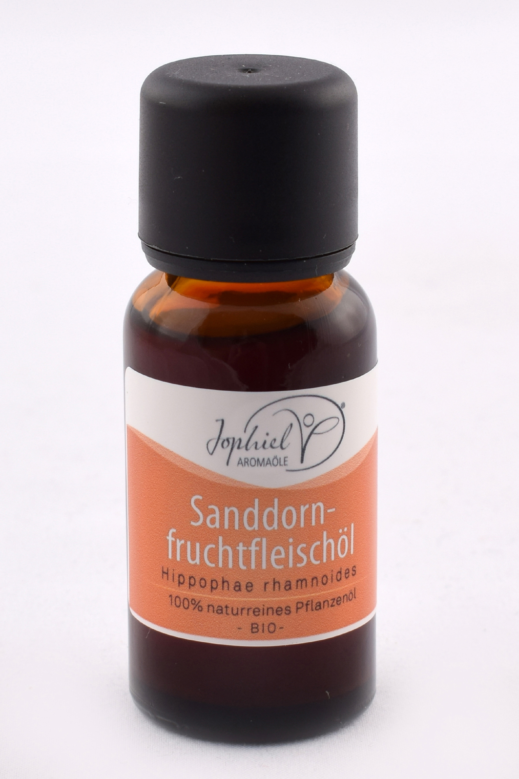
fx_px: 1298
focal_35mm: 60
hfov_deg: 22.6
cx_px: 260
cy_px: 390
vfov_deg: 33.4
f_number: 9
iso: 100
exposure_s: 1/100
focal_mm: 40
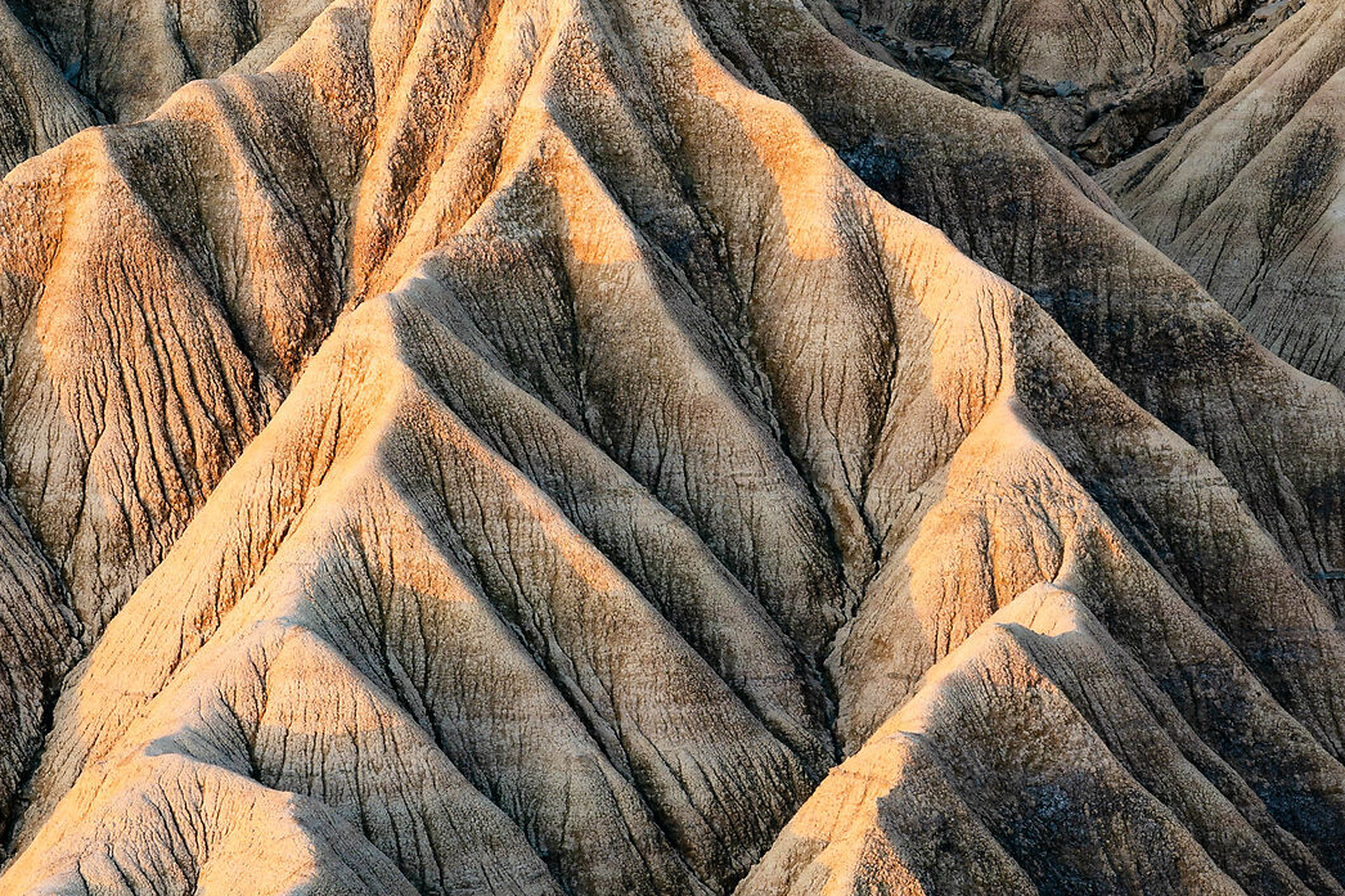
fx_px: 9002
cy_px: 327
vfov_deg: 5.7
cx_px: 603
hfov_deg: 8.5
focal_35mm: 241
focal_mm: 105
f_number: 7.1
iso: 100
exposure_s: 1/25
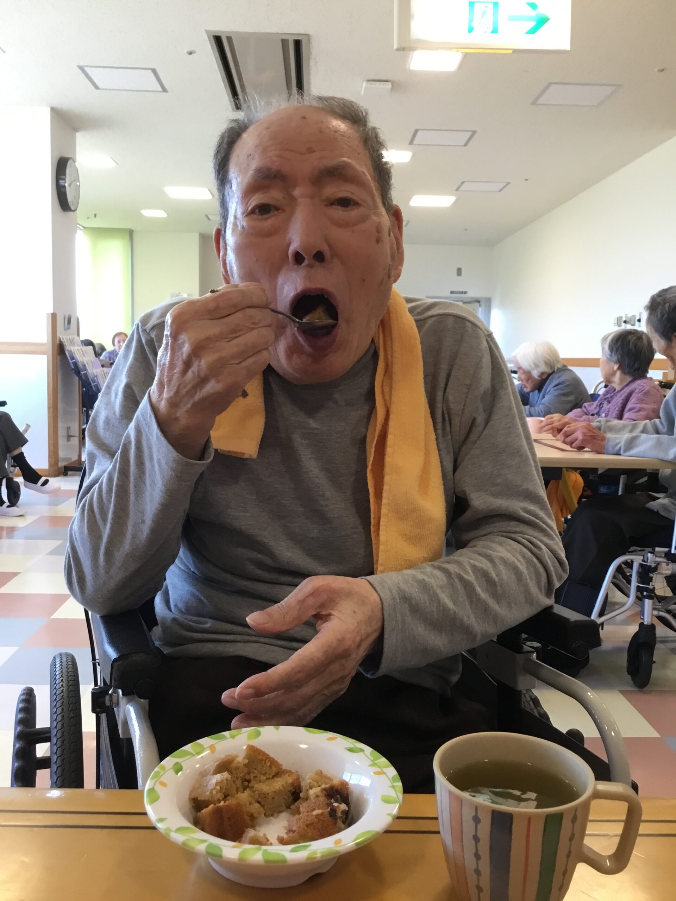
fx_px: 807
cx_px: 338
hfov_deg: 45.4
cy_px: 450
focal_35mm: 31
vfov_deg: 58.4
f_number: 2.4
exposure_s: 1/30
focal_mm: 3.3
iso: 32
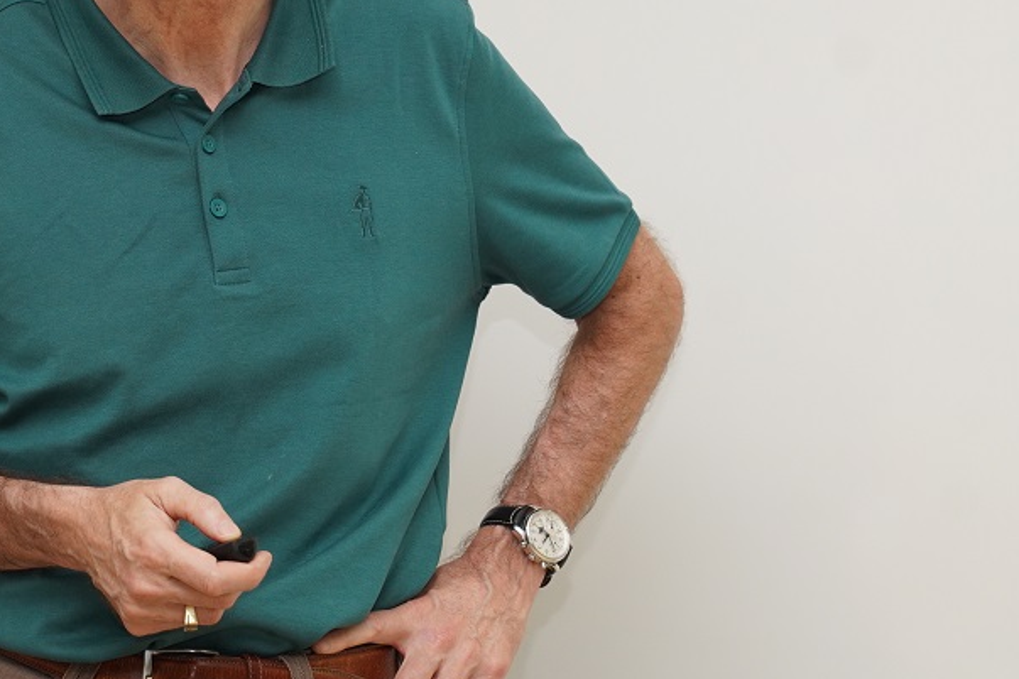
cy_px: 152
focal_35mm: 174
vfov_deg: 7.9
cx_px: 220
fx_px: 4925
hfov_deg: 11.8
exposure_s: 1/250
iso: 800
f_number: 5
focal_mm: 70
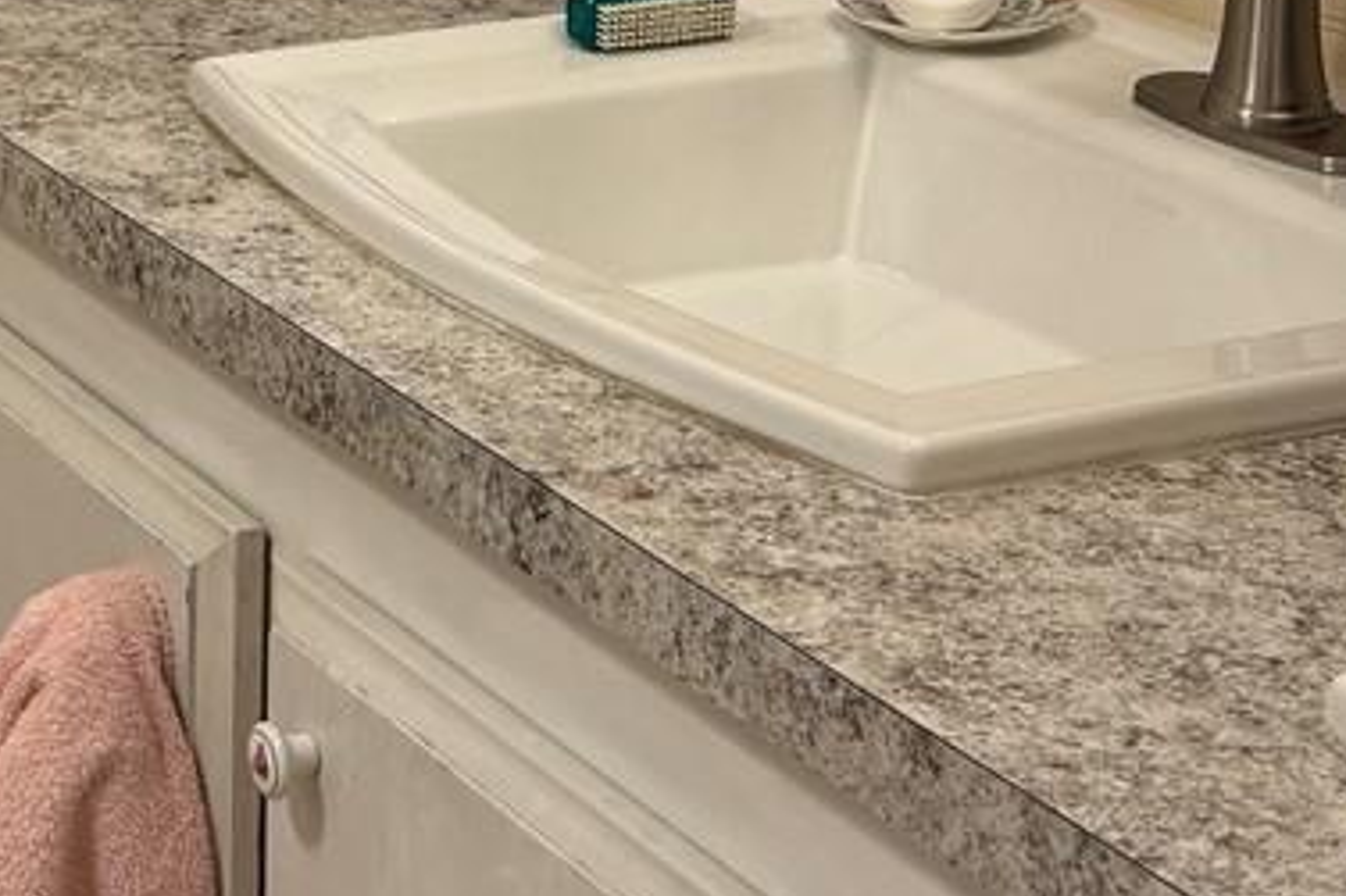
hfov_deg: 18.9
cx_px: 82
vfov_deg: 12.8
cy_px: 89
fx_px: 3961
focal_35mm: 106
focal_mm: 6.76
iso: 200
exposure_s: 1/120
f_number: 1.78
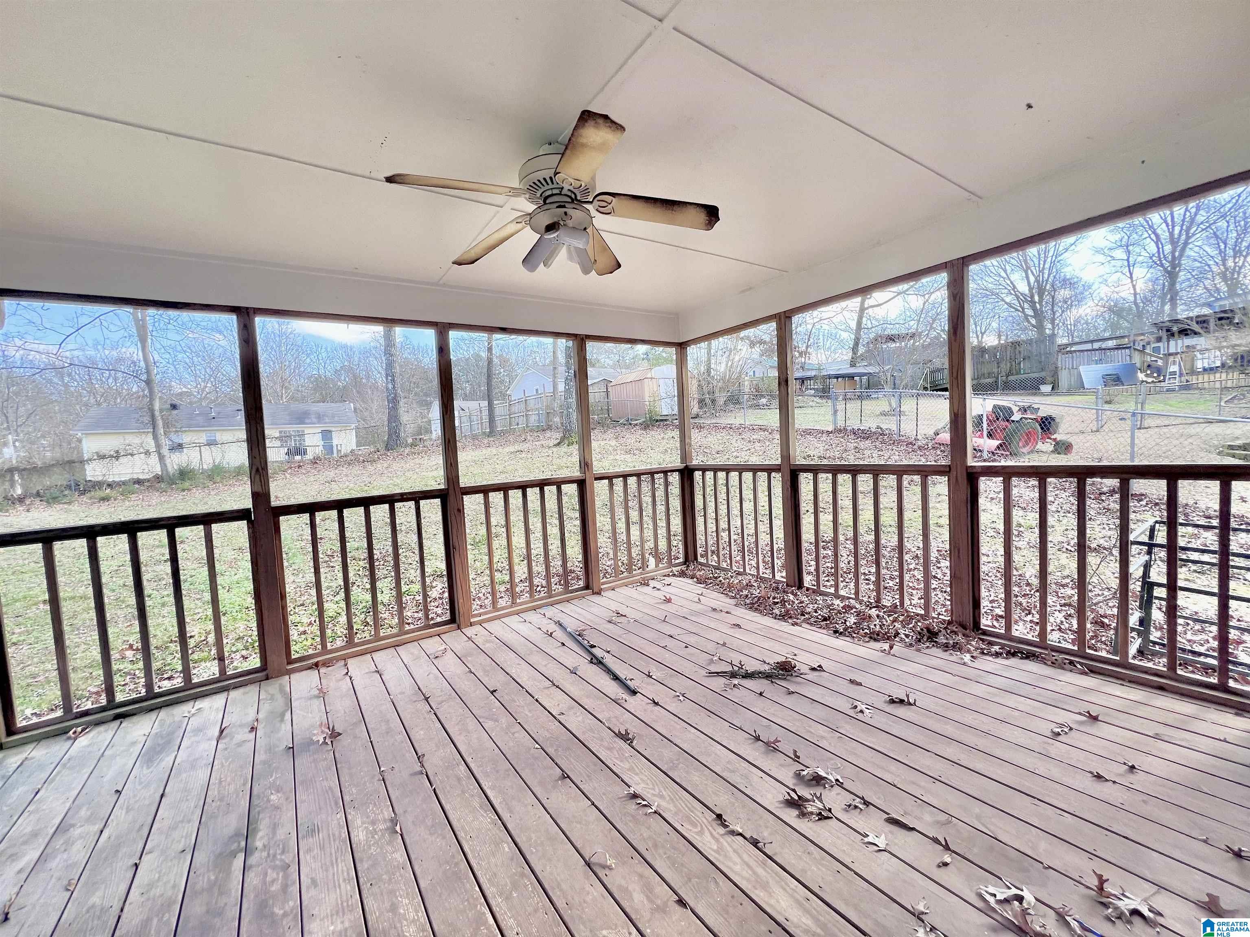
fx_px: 469
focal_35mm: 13
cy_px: 468
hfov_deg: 106.2
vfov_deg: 89.9
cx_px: 625
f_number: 1.8
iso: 32
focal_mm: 1.57
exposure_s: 1/170
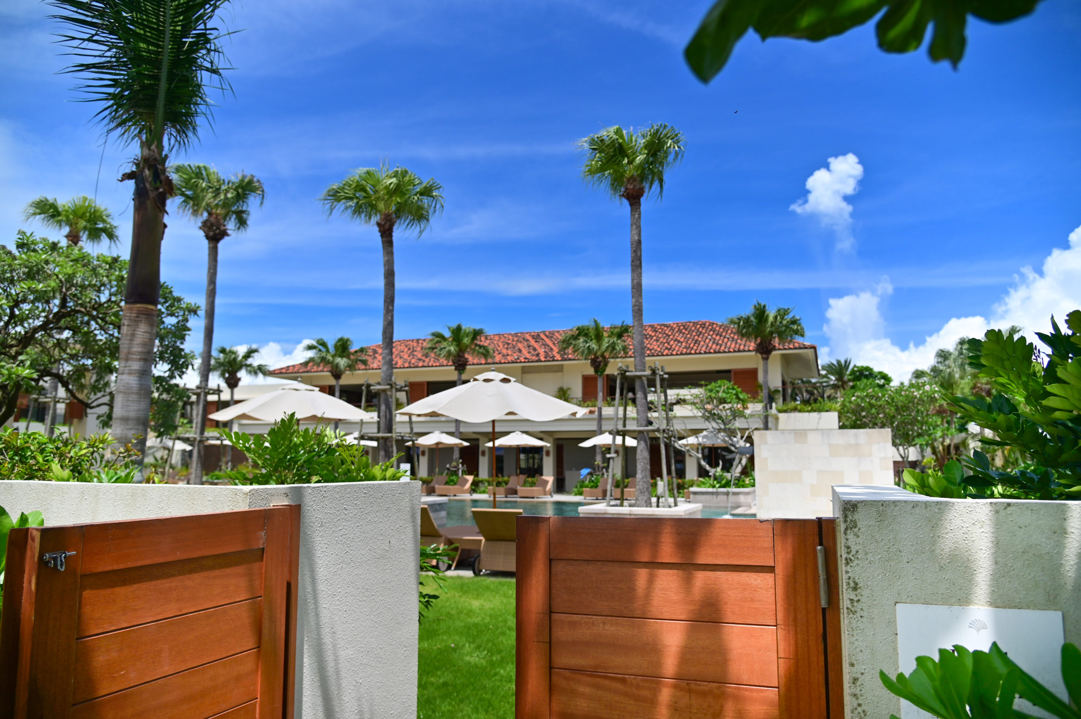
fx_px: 720
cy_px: 360
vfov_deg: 53.1
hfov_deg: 73.8
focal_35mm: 24
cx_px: 540
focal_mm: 24
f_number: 4
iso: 100
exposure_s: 1/1600
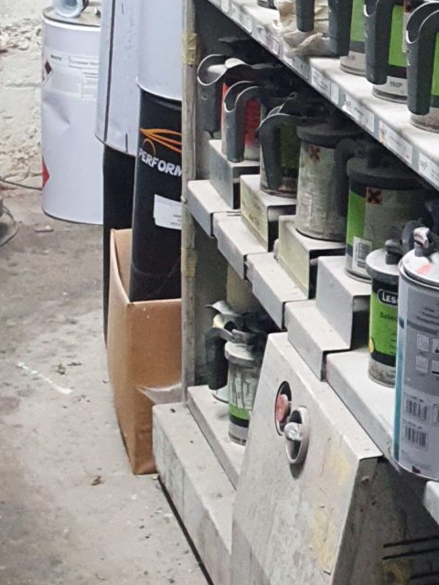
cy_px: 180
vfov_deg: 18.8
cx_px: 838
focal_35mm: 104
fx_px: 1759
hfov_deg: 12.7
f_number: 1.5
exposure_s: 1/50
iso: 320
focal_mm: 4.32
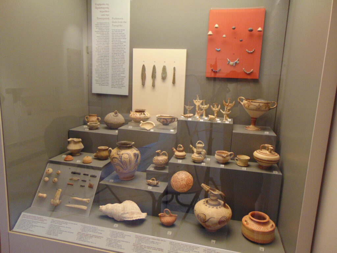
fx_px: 243
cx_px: 168
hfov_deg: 69.4
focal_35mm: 25
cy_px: 126
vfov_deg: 54.9
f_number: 3
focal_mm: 4.5
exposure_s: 1/30
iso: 250
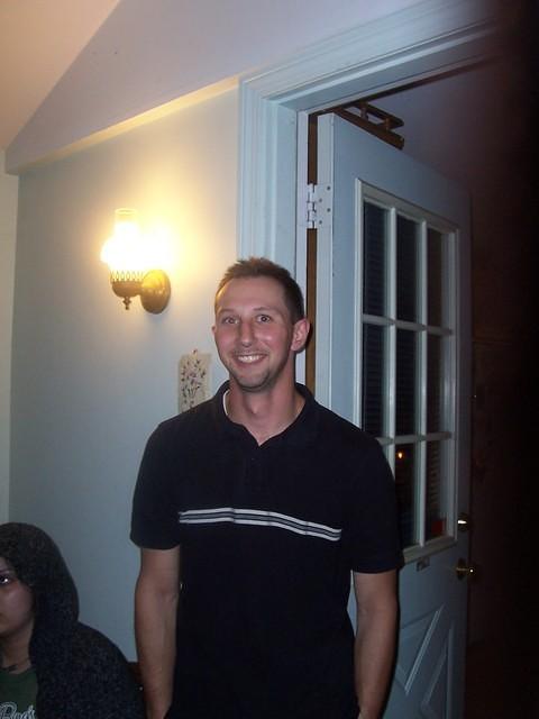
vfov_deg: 50.1
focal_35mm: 37
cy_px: 360
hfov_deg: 38.7
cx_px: 270
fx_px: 768
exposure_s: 1/60
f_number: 2.8
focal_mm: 5.6
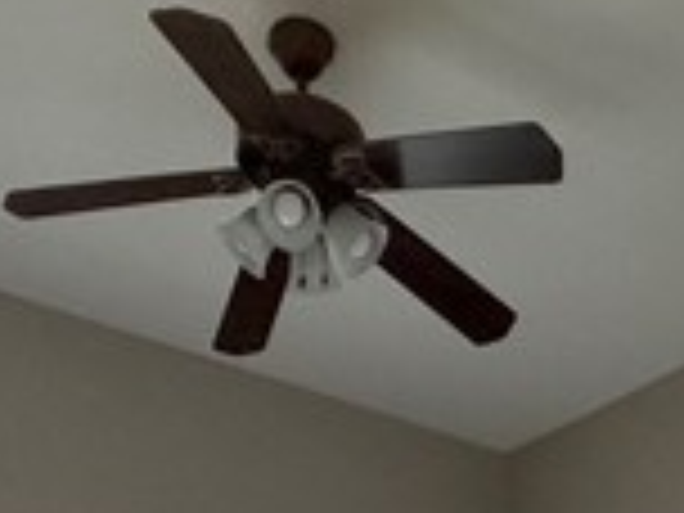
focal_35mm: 59
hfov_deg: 32.2
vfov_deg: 18.4
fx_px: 1166
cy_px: 968
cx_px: 490
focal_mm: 2.22
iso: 320
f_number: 2.2
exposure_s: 1/74
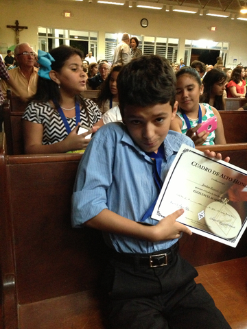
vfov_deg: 55.4
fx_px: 314
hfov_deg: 42.9
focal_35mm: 33
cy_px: 164
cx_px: 124
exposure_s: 1/15
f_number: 2.4
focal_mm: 4.13
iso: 800
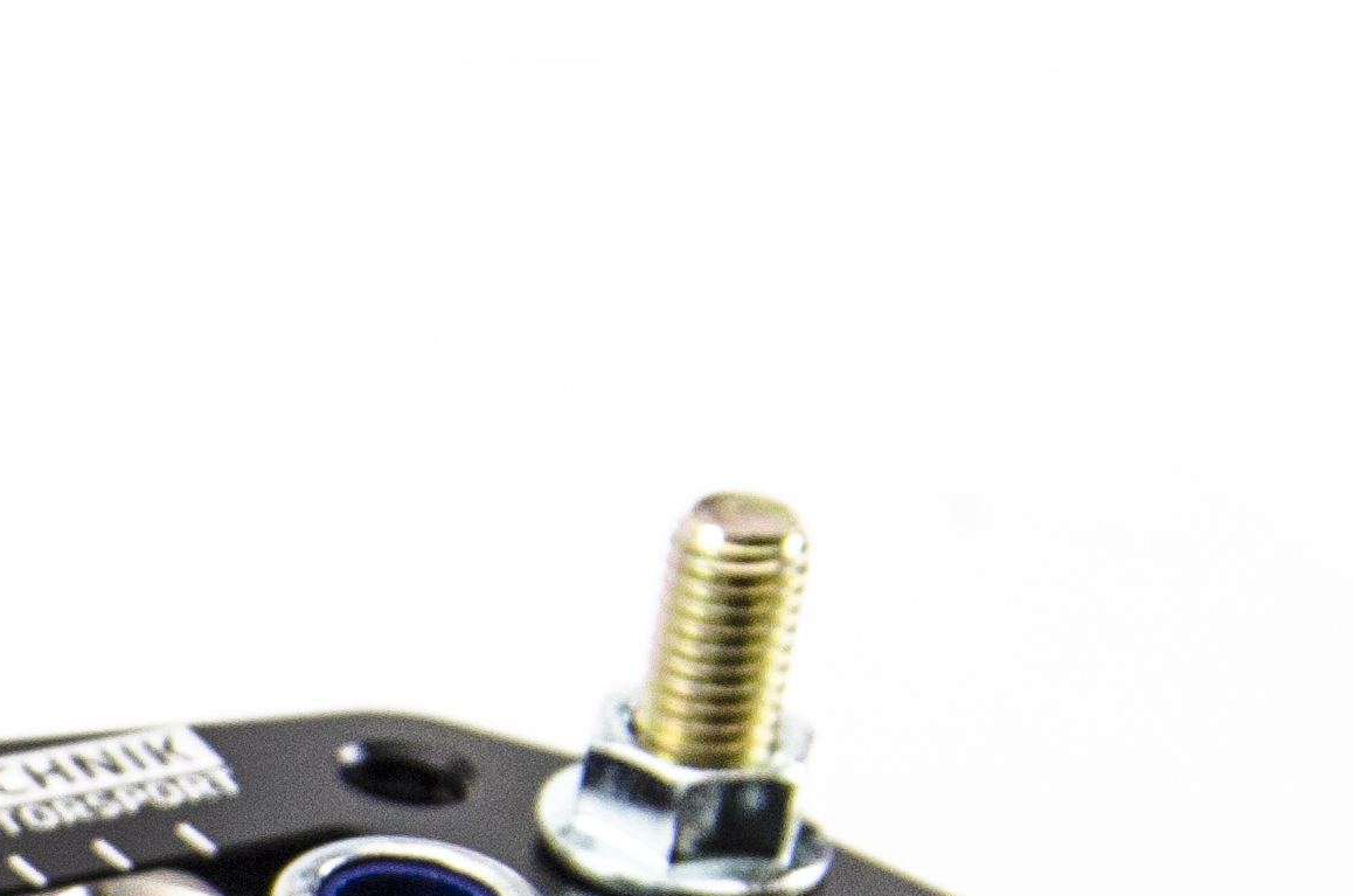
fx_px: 10774
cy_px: 1484
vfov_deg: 4.7
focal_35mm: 287
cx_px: -1015
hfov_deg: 7.0
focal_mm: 45
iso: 400
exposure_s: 1/125
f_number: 5.6
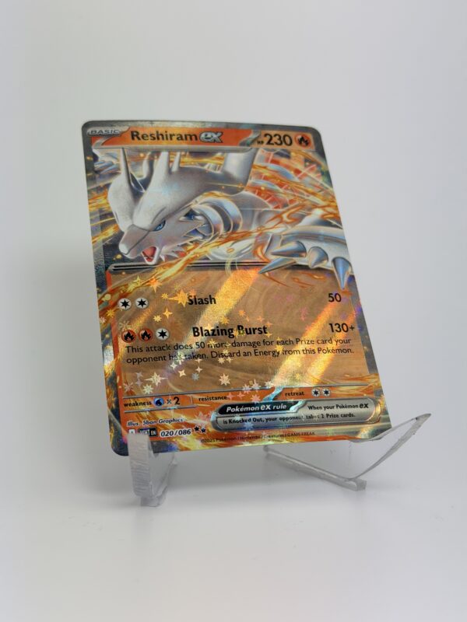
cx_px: 234
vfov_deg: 39.7
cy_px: 311
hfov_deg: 30.3
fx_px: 863
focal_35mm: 48
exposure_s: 1/917
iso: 64
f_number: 1.78
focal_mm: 6.76
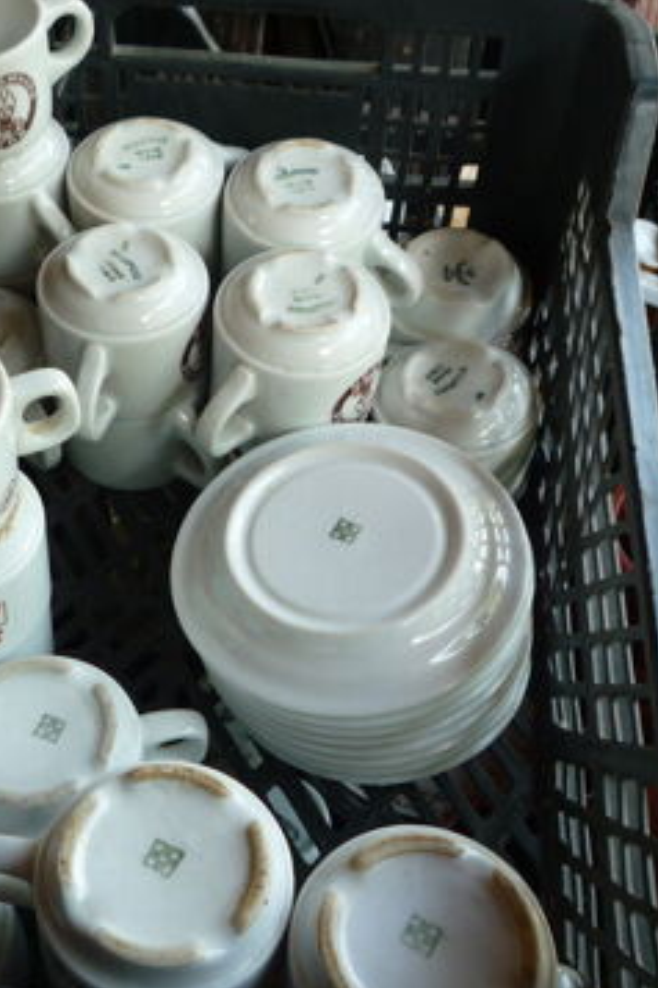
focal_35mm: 42
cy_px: 495
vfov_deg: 46.4
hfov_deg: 31.6
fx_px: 1151
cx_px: 205
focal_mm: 5.2
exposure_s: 1/50
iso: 100
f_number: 3.3
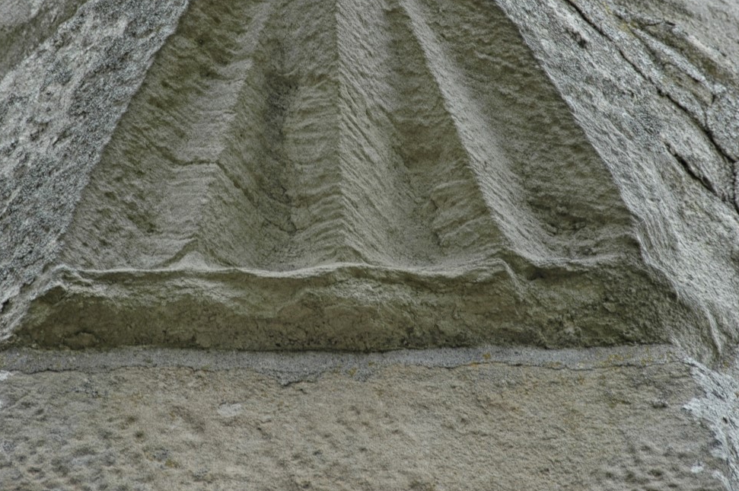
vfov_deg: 2.7
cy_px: 120
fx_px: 10293
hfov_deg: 4.1
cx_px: 341
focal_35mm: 502
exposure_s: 1/125
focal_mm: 200
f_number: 5.6
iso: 200
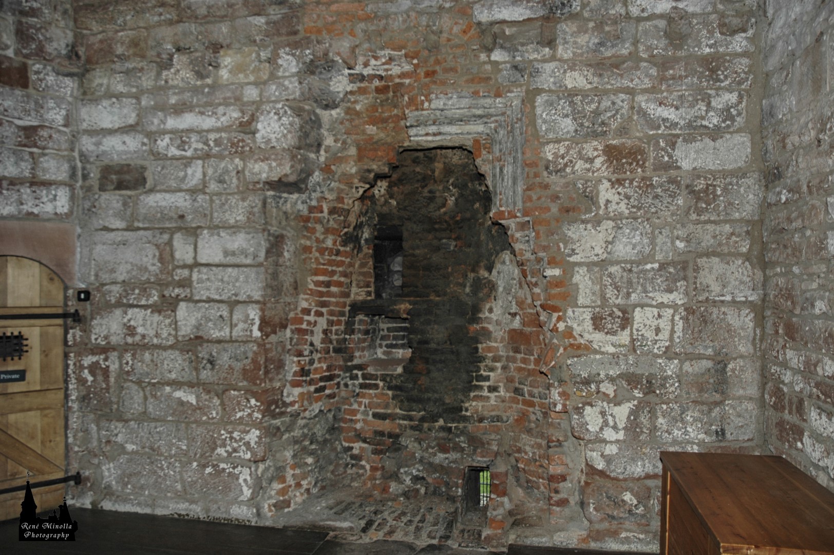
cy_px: 278
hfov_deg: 67.4
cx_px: 417
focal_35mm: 27
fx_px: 625
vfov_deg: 47.9
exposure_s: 1/60
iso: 200
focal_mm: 18
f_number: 4
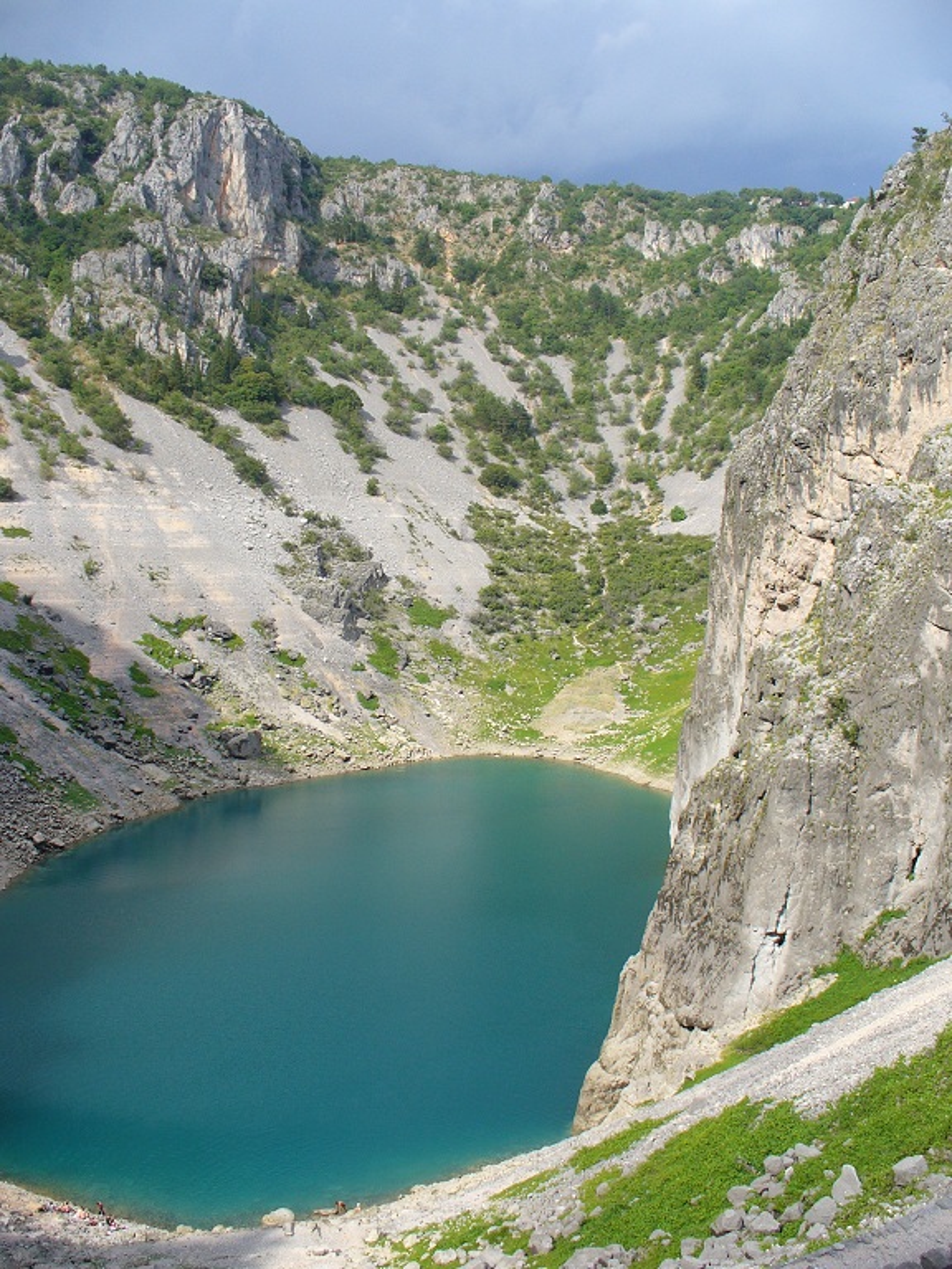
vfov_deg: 50.1
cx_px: 476
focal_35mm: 37
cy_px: 634
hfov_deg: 38.7
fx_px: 1357
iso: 80
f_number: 5.6
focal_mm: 6.1
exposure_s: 1/200
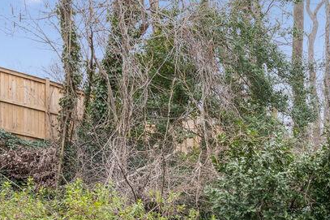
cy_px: 319
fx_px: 643
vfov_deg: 17.6
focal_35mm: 70
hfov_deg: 26.4
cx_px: 368
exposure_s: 1/80
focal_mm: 16.5
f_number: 8
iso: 200
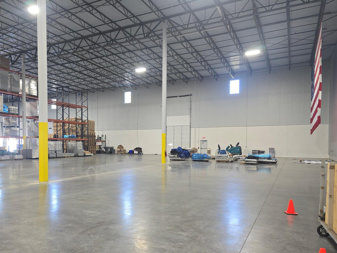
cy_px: 153
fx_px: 273
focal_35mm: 28
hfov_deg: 62.9
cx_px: 135
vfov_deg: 49.4
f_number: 1.7
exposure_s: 1/24
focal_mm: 6.3
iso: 125
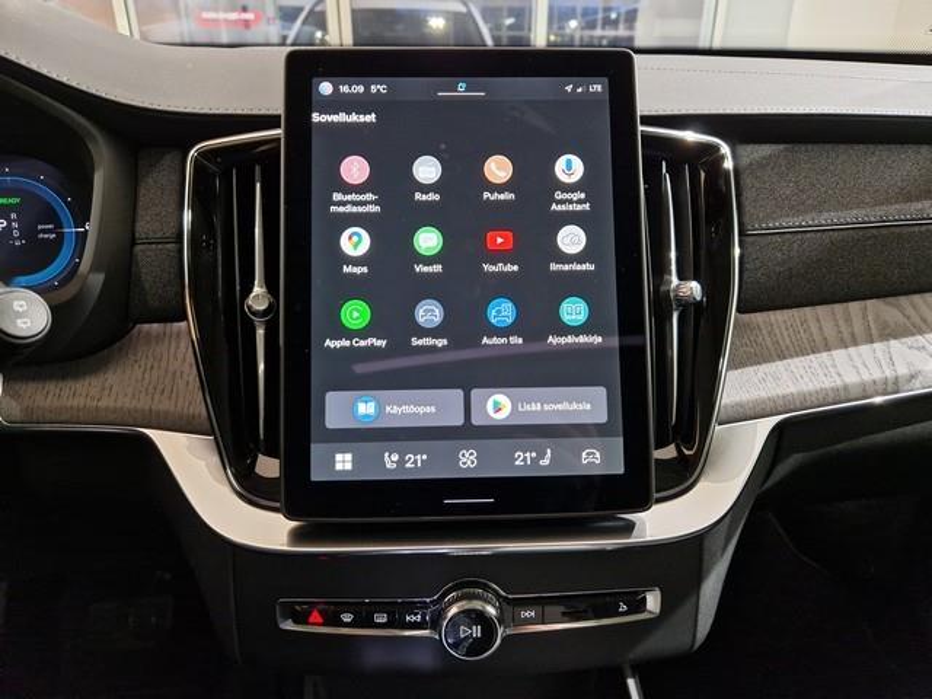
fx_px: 619
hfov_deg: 73.9
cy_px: 350
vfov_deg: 58.9
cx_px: 466
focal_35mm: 23
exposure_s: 1/50
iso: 640
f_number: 1.8
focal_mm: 5.4
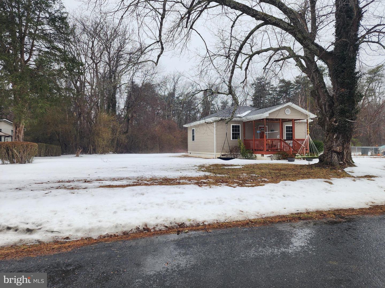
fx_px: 256
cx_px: 192
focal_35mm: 23
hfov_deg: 73.9
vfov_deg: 58.9
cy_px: 144
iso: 12
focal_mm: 6.4
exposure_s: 1/189
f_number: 1.8
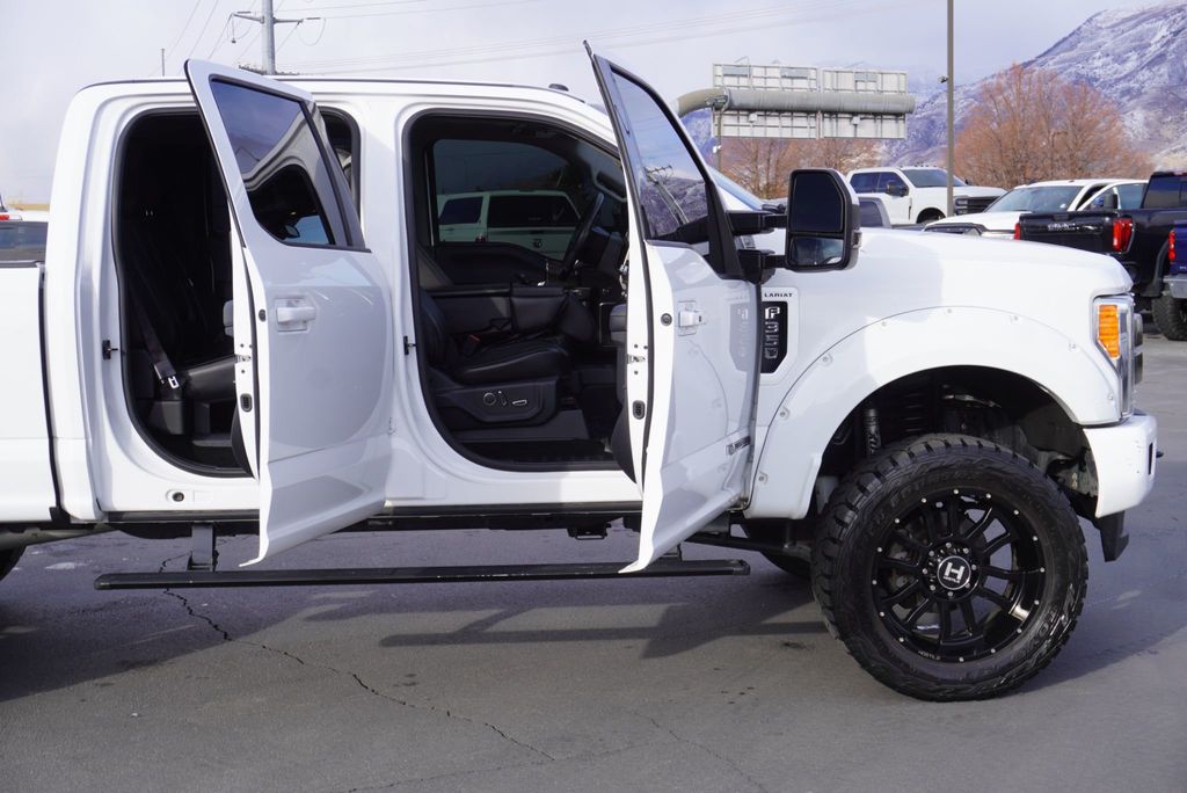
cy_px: 396
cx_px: 594
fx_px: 1583
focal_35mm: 48
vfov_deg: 28.1
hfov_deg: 41.1
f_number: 8
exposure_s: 1/100
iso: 100
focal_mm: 32
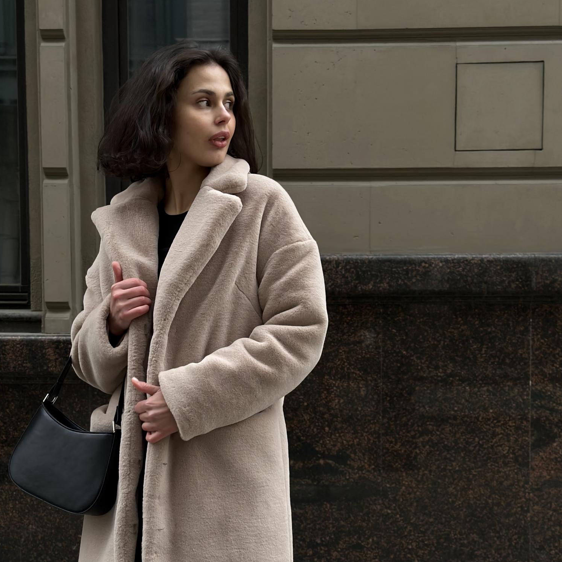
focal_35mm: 57
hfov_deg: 30.0
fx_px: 1047
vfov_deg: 30.0
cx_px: 279
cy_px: 339
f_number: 1.78
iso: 100
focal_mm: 6.86
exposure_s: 1/141
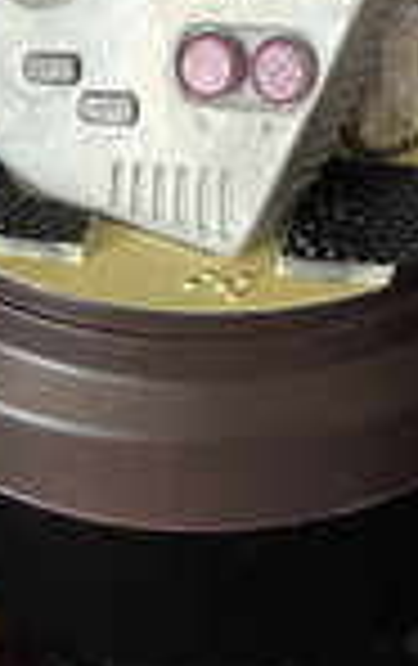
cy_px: -452
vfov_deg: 17.7
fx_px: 1797
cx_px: 328
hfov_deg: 13.2
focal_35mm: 99
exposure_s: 1/60
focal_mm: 5.1
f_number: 1.6
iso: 320
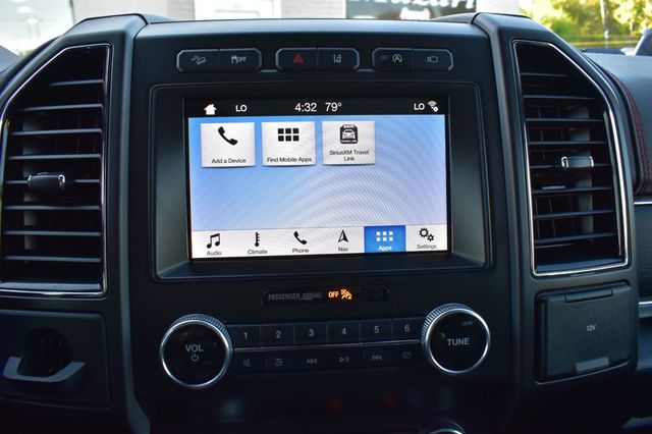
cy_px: 217
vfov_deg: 47.9
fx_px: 489
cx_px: 326
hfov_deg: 67.4
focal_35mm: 27
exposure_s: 1/50
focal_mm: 18
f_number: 8
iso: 400
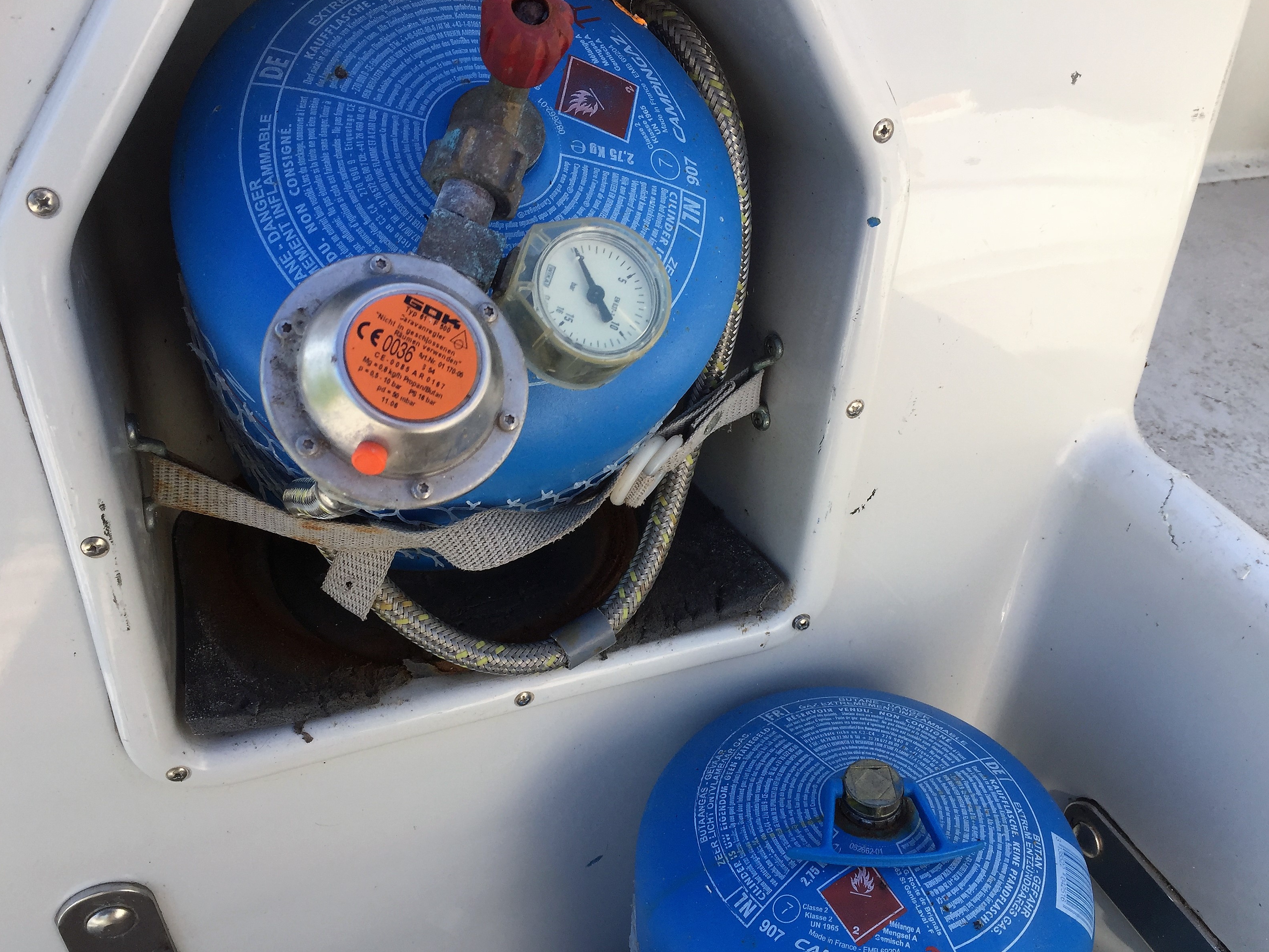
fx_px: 1100
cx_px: 629
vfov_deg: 46.8
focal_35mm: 30
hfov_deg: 60.0
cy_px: 487
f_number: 2.2
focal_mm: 4.15
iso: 32
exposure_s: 1/507
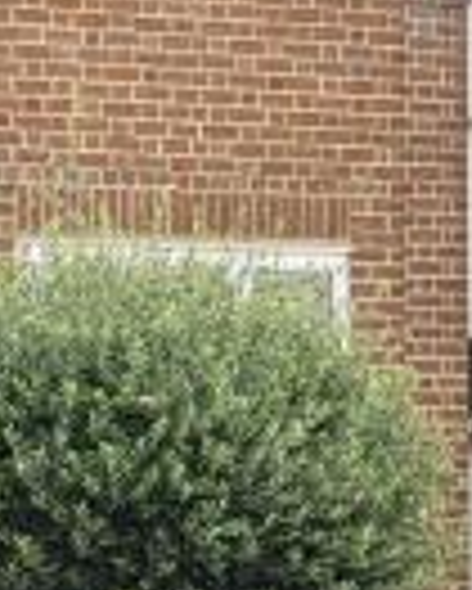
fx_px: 4465
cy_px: -110
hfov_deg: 5.5
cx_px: -1160
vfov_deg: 7.5
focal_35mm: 256
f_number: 5.6
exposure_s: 1/160
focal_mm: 35
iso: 320
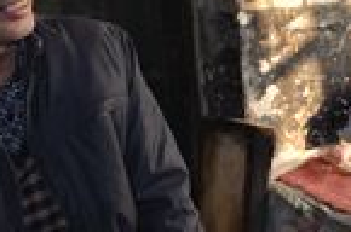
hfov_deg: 16.0
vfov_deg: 12.1
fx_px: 1090
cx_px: 598
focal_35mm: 112
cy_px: 54
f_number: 3.5
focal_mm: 18
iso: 400
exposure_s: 1/100
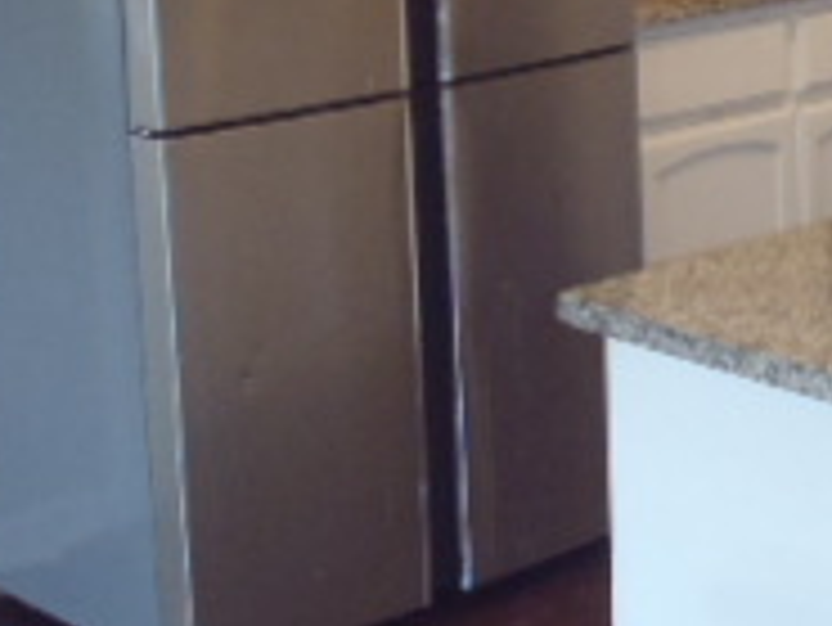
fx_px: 2333
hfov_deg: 19.5
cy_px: -18
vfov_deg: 15.0
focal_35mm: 97
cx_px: 868
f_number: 3.9
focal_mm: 5
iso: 250
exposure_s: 1/40
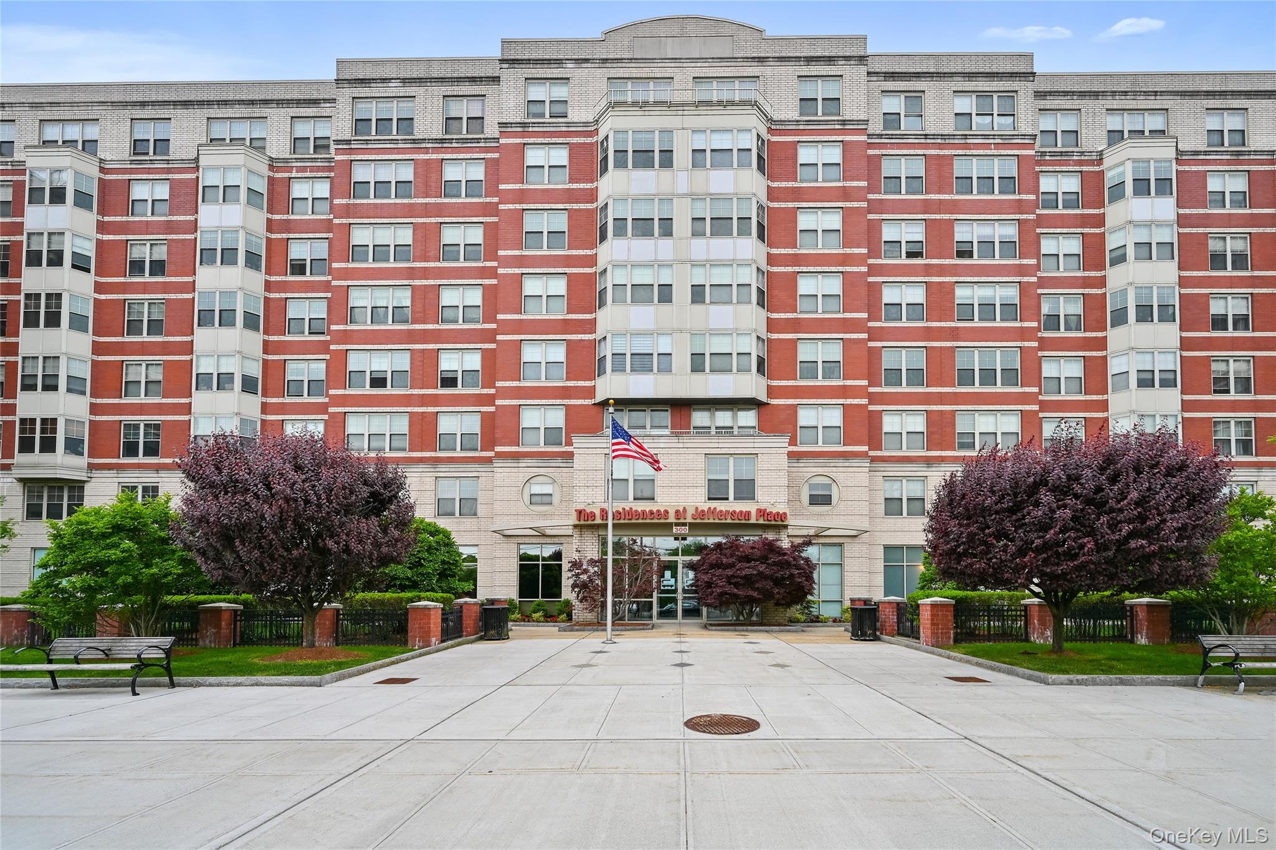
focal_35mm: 14
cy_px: 425
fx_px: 496
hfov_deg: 104.3
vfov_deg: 81.2
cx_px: 638
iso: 100
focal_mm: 14
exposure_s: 1/60
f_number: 8
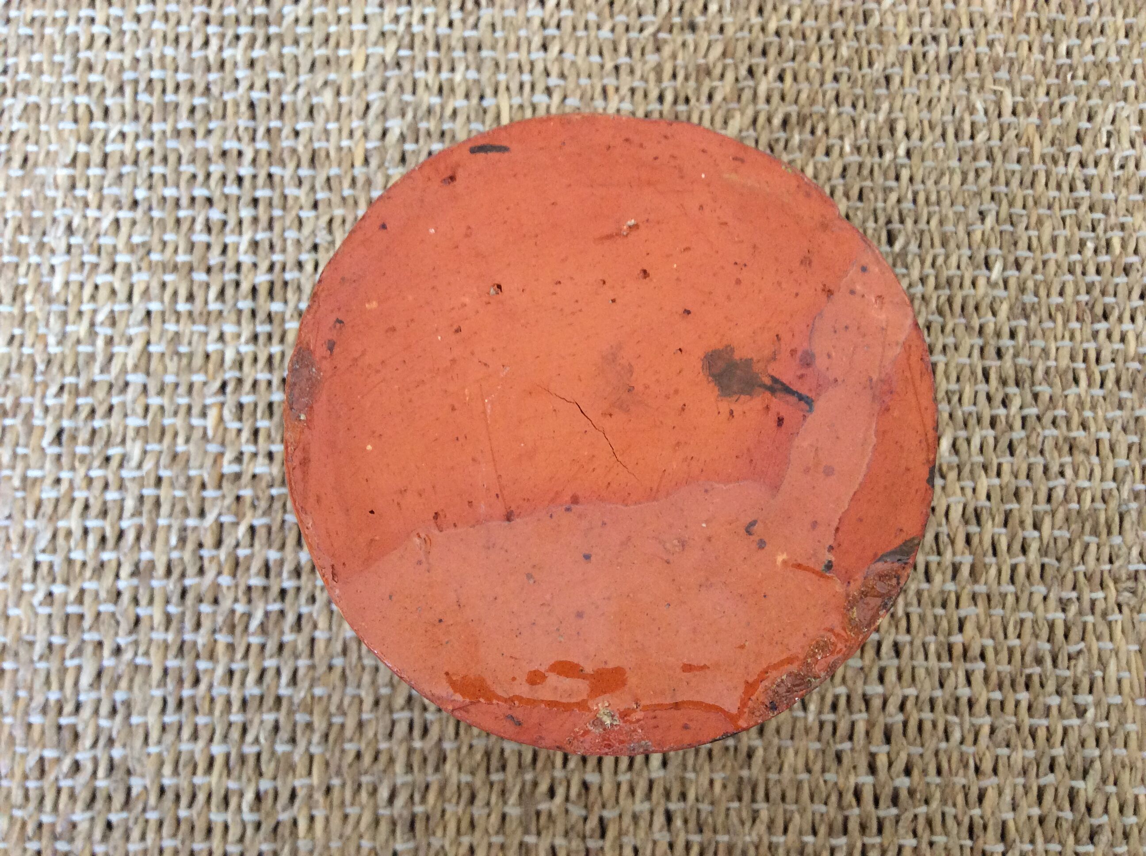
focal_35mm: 32
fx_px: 1058
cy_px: 428
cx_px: 573
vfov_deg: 44.1
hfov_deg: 56.9
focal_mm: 3.3
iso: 160
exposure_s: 1/25
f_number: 2.4
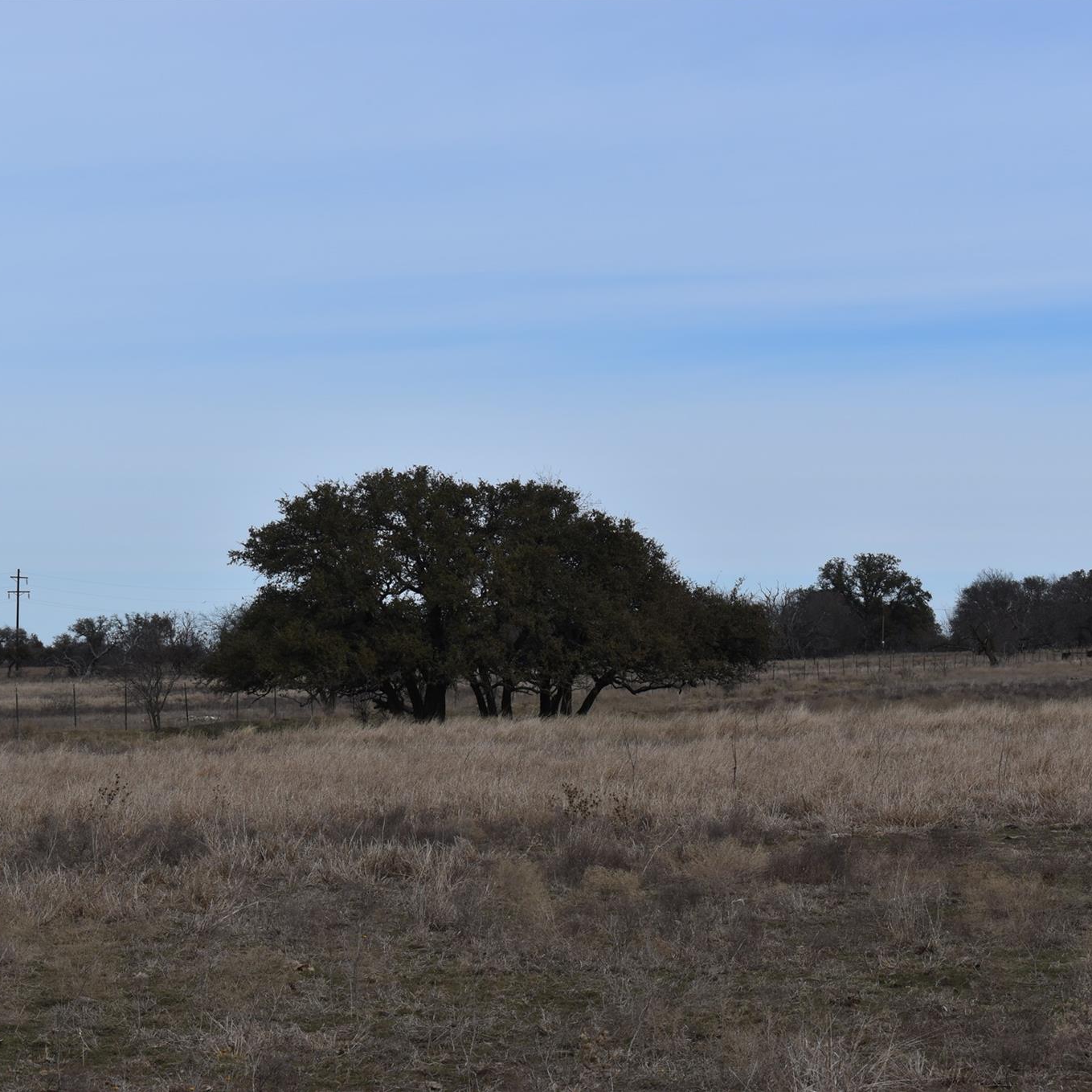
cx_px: 504
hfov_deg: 16.5
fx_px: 3770
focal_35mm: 106
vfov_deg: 16.5
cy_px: 544
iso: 100
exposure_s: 1/320
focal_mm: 55
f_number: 9
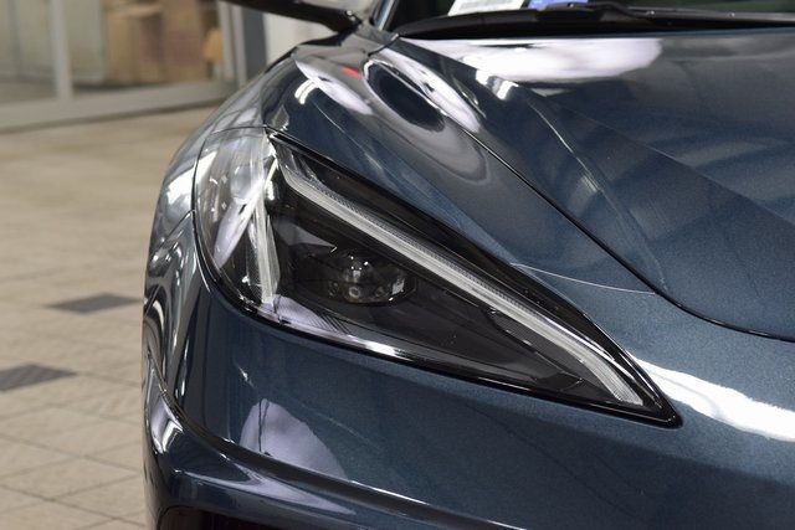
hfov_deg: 19.5
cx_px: 398
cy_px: 265
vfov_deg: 13.0
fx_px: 2319
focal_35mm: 105
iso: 900
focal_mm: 70
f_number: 7.1
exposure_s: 1/30
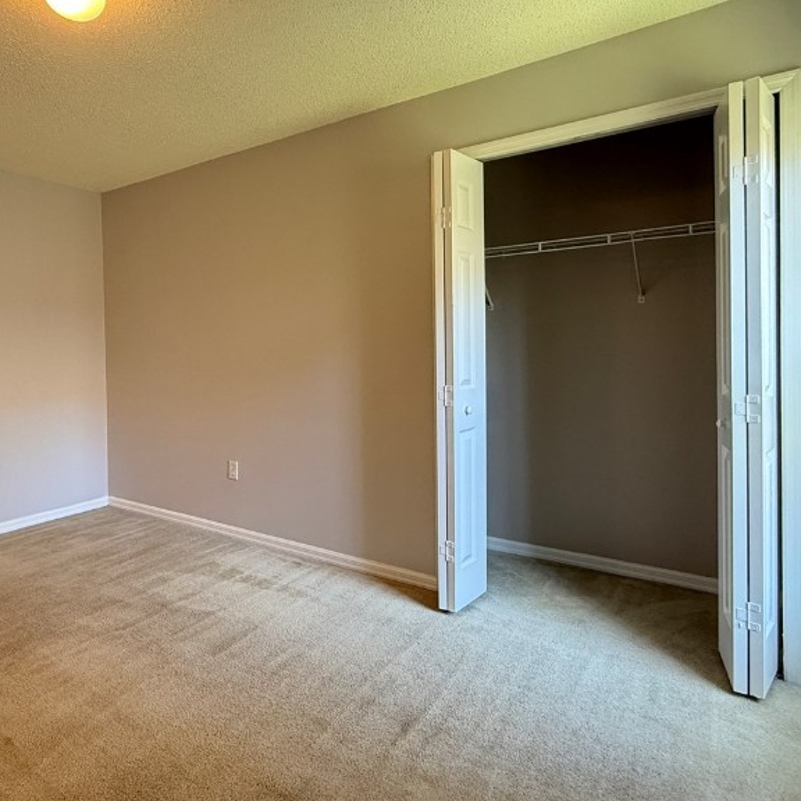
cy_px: 359
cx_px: 280
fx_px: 576
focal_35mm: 22
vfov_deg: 69.4
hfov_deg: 68.0
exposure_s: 1/60
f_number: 2.2
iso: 320
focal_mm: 2.22
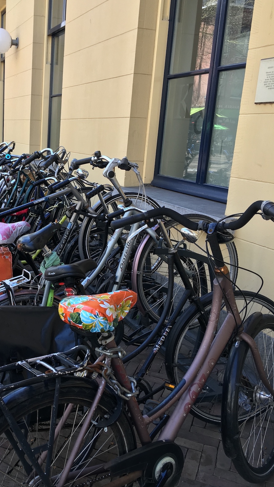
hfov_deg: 30.4
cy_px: 261
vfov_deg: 52.7
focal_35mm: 38
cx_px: 55
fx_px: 491
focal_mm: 4.15
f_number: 2.2
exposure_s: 1/125
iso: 25
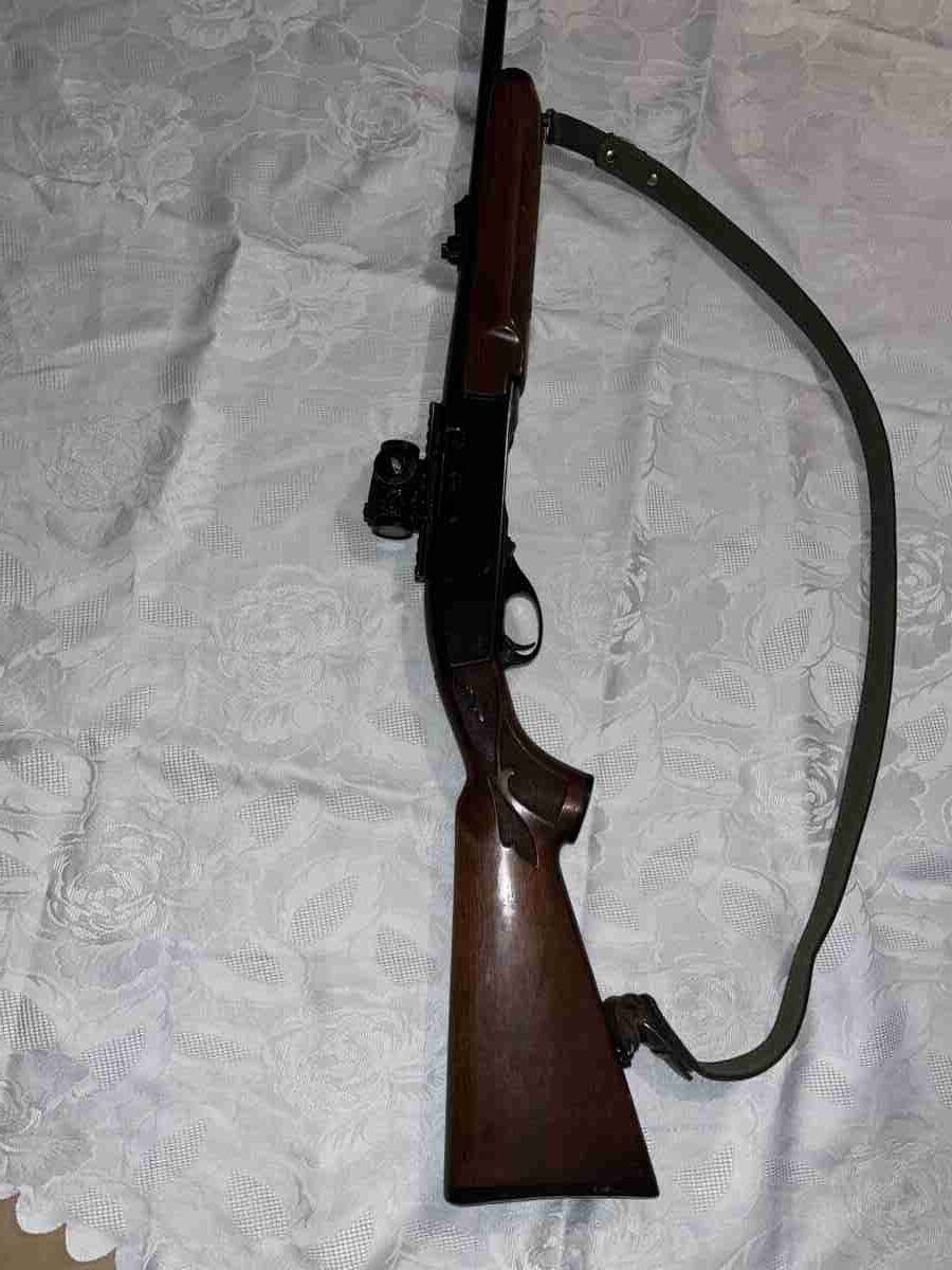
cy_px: 635
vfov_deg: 67.3
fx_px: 953
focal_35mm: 26
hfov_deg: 53.1
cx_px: 476
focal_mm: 5.1
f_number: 1.6
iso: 50
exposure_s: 1/33
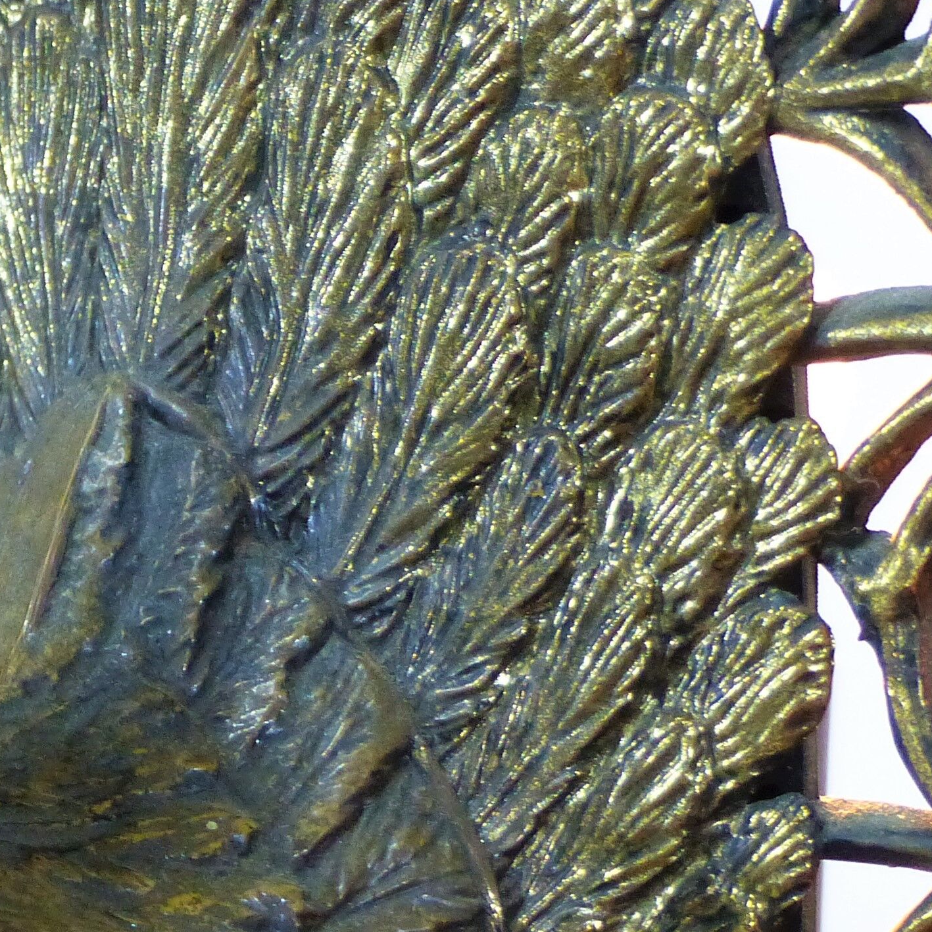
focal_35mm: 444
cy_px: 35
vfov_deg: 3.9
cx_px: -111
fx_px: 13525
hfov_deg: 3.9
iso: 400
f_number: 2.8
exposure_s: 1/60
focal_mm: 32
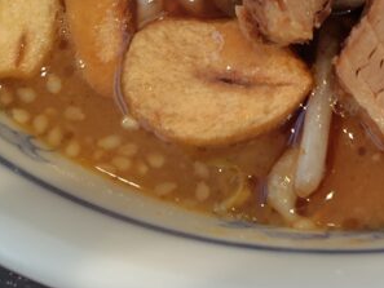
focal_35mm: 99
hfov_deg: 17.9
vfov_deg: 13.9
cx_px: 557
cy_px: -155
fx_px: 1099
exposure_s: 1/60
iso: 261
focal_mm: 5.6
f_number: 1.9
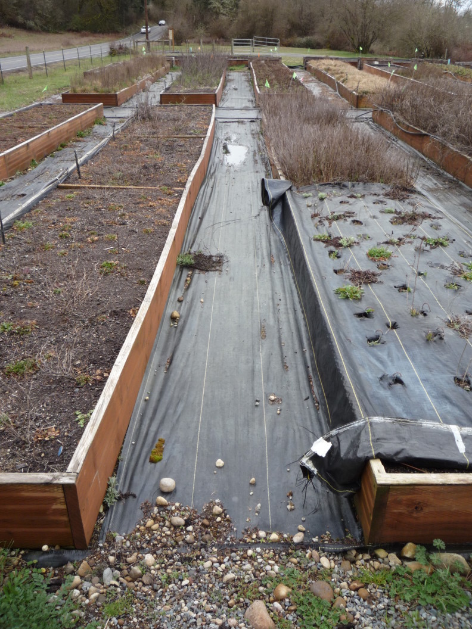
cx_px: 236
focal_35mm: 30
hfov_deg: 46.8
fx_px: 545
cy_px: 314
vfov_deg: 60.0
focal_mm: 5.2
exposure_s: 1/125
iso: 100
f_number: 4
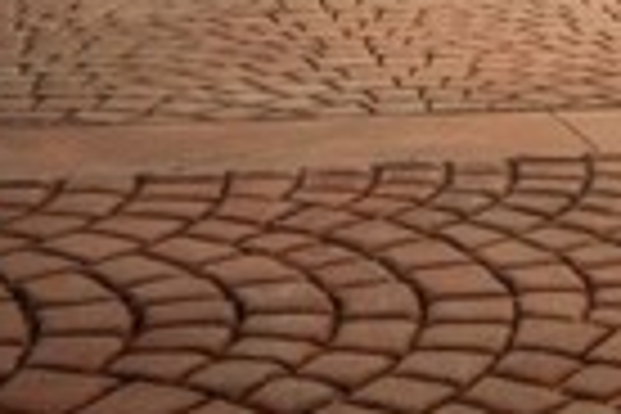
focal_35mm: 90
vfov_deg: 12.5
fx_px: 1558
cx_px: 1233
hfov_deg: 16.9
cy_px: -511
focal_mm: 13
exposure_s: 1/30
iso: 100
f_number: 11
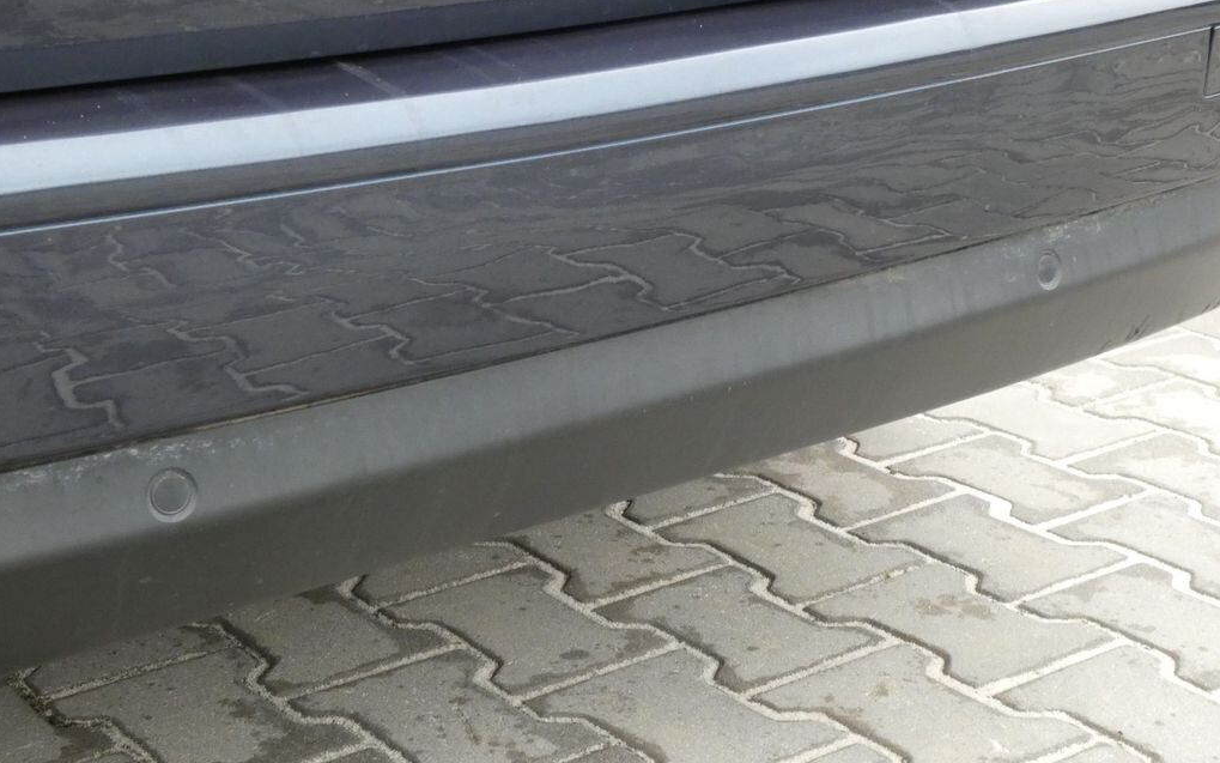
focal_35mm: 65
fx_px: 2161
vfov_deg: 20.0
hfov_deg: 31.5
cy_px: 361
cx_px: 608
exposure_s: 1/80
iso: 800
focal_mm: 10.8
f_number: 5.6
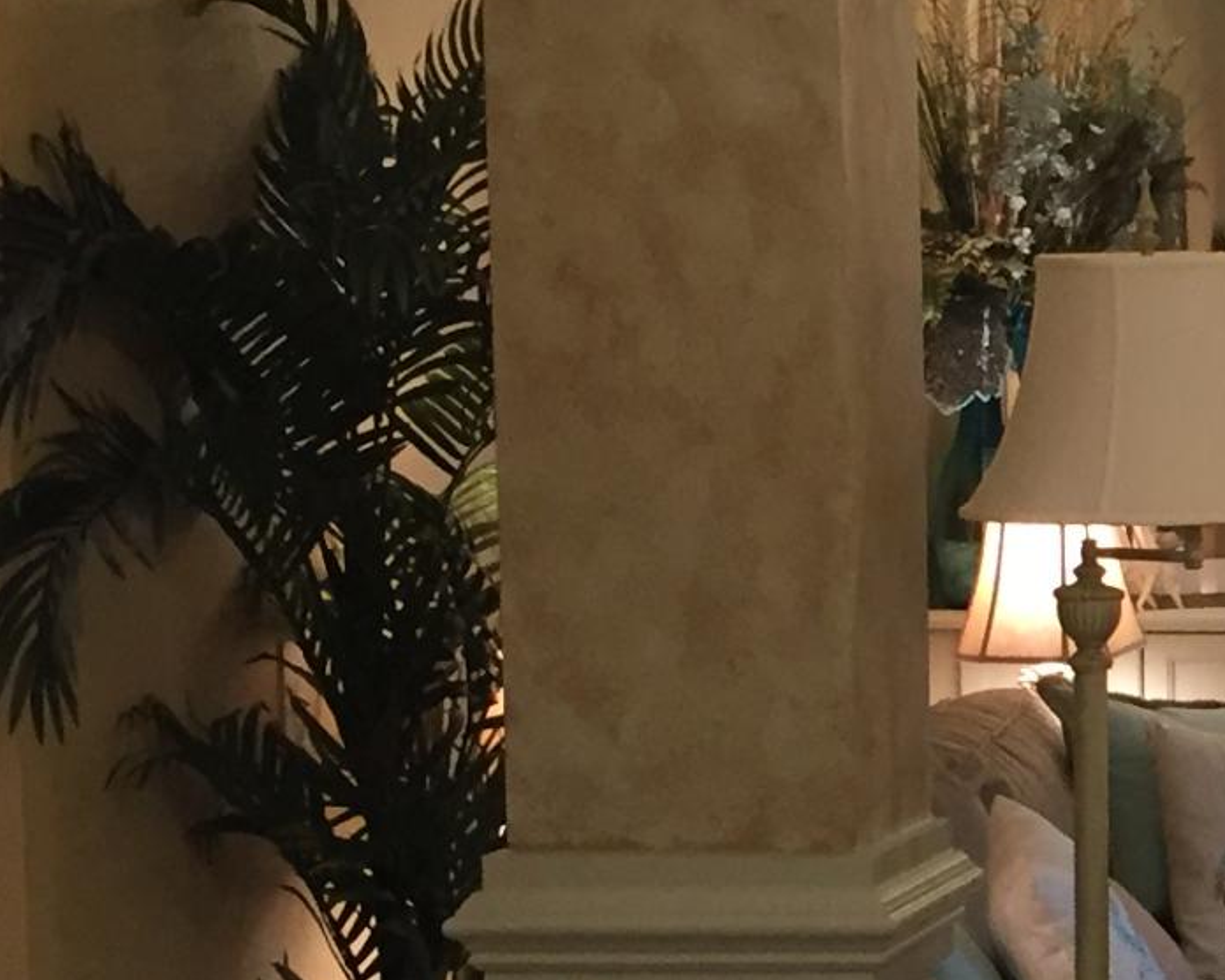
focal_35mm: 122
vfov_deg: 12.6
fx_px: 4424
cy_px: 727
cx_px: 1985
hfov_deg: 14.4
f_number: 2.2
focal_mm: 4.15
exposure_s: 1/30
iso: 125
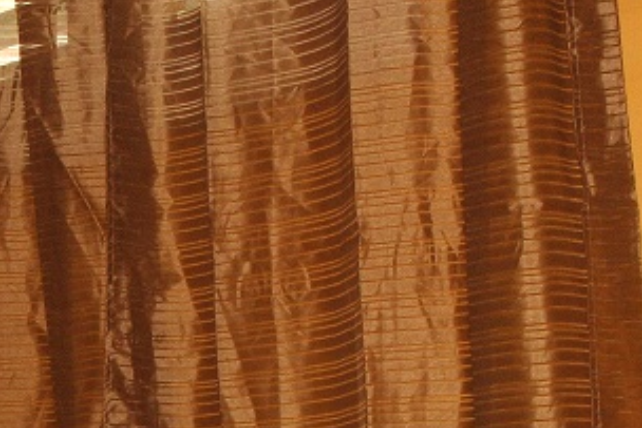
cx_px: -196
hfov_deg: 16.2
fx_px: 2134
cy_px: 609
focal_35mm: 120
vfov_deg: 11.1
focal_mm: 25
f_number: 11
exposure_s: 1/60
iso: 200
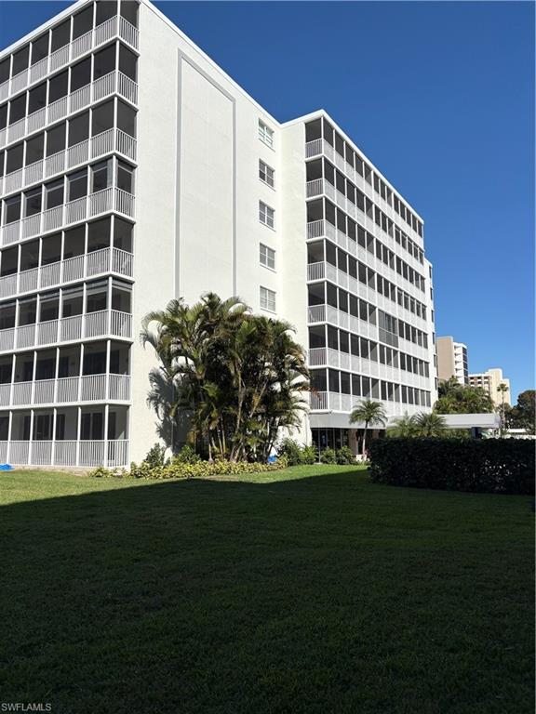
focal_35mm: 26
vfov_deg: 67.3
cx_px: 268
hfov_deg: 53.1
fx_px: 537
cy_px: 357
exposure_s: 1/7813
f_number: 1.6
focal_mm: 5.96
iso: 50
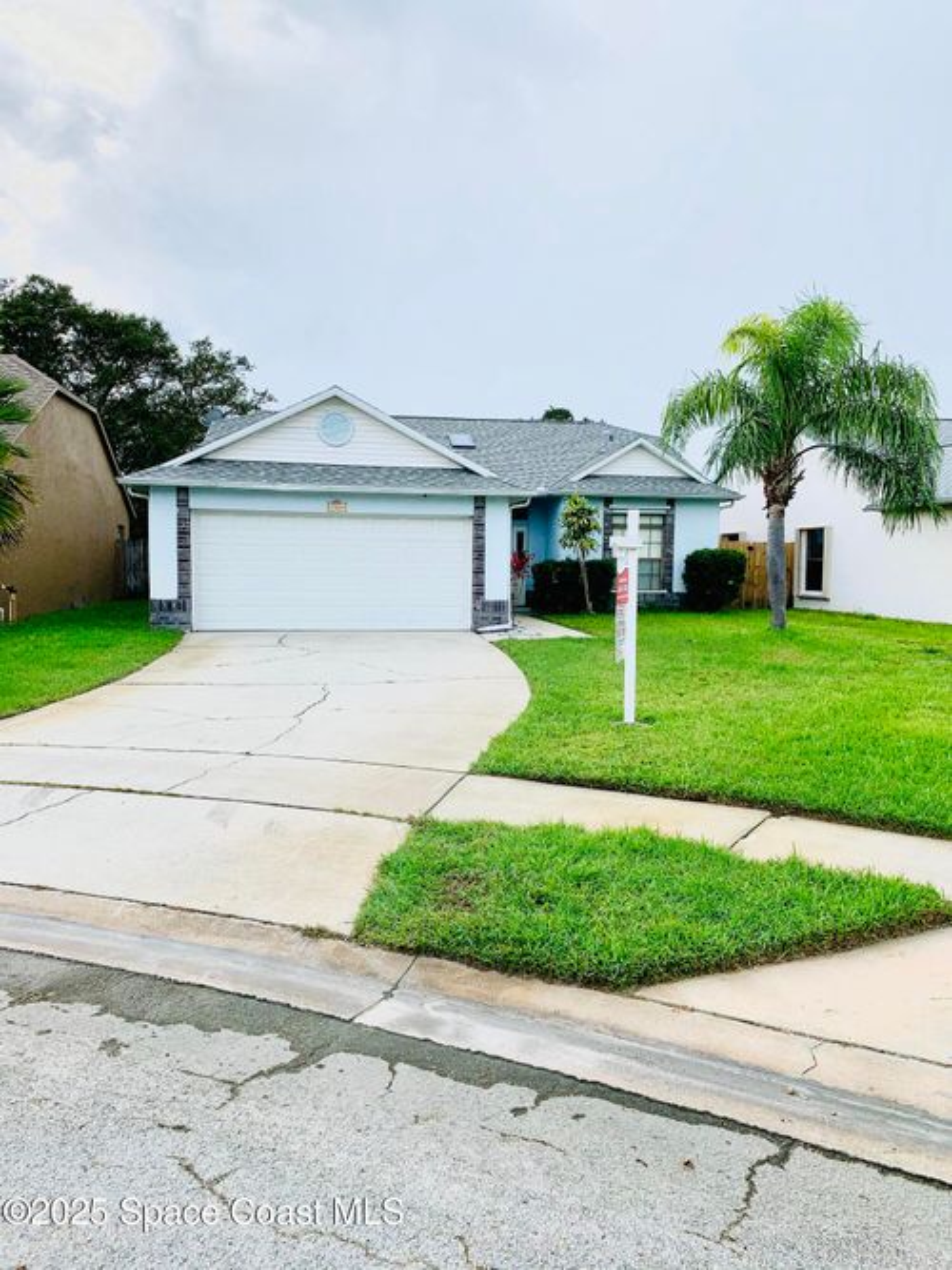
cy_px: 635
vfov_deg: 67.3
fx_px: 954
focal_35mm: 26
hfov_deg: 53.0
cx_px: 476
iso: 25
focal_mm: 4.25
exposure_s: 1/1190
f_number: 1.8
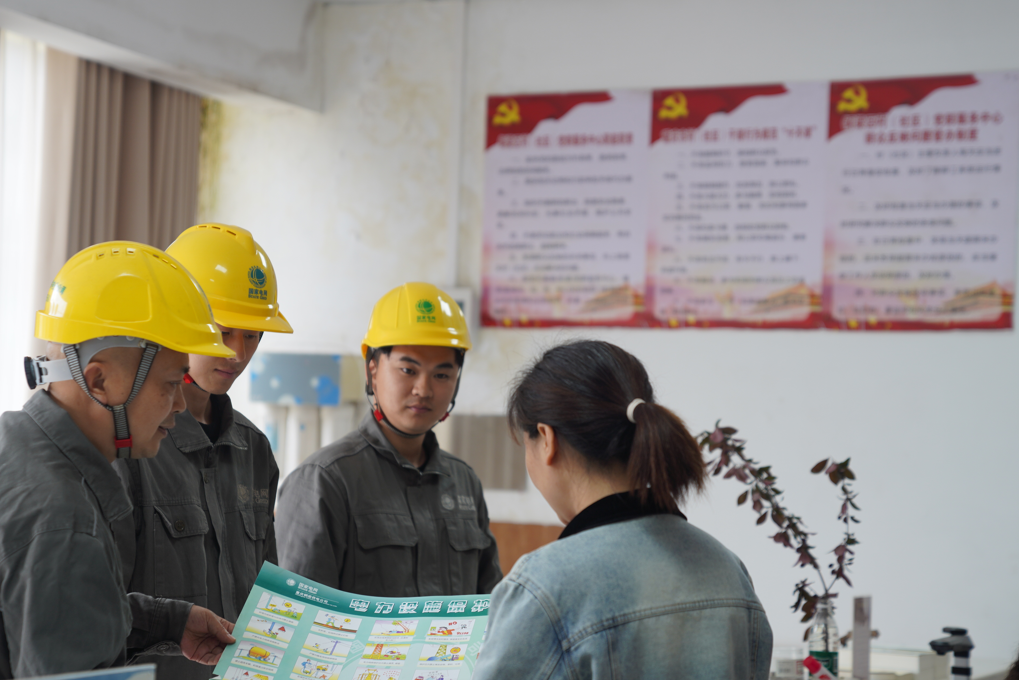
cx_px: 488
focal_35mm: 84
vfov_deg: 16.3
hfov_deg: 24.2
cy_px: 397
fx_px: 2378
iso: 125
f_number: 2.8
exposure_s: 1/80
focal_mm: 67
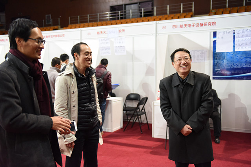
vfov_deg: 36.8
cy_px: 84
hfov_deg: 53.2
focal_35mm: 36
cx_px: 126
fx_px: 251
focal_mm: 36
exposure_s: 1/500
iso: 2800
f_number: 2.8
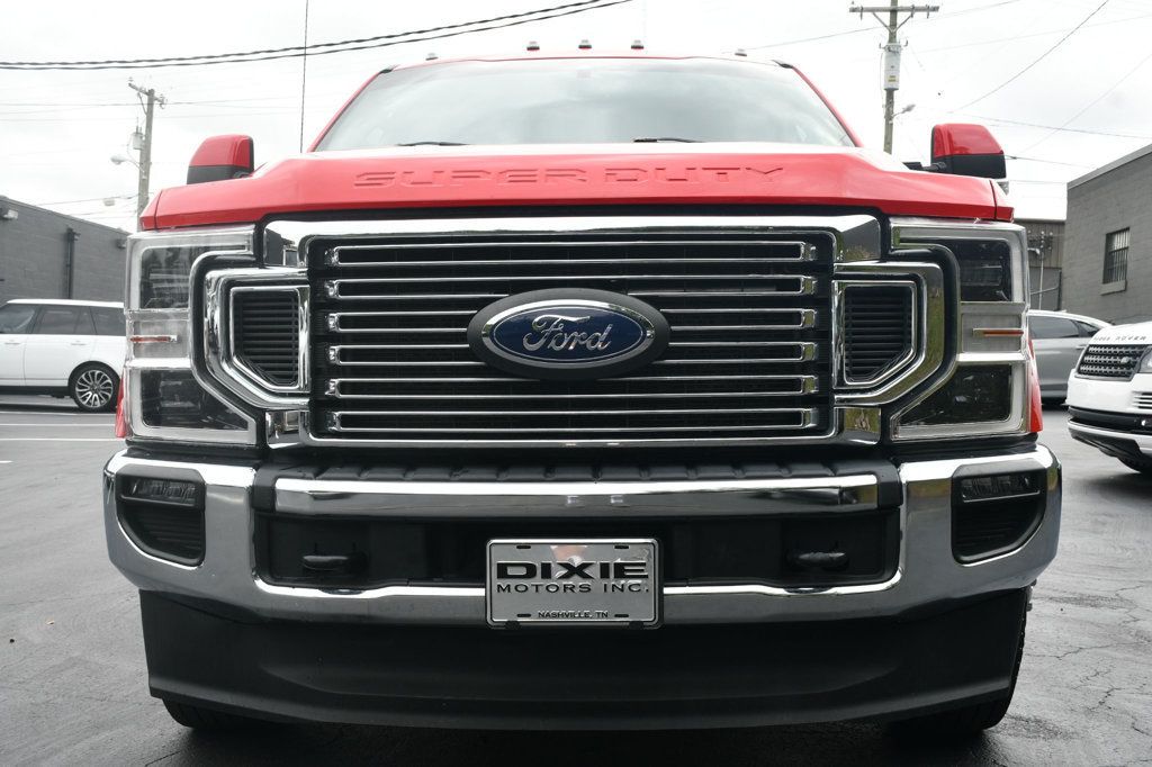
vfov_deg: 34.2
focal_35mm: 39
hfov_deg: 49.6
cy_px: 384
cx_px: 576
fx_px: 1248
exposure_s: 1/250
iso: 200
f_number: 8
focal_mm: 26
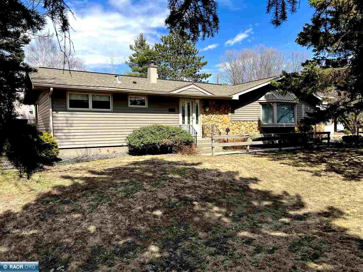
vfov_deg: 53.1
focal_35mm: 26
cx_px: 182
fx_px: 273
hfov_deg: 67.3
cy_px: 136
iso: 50
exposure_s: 1/2632
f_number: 1.5
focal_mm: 5.7
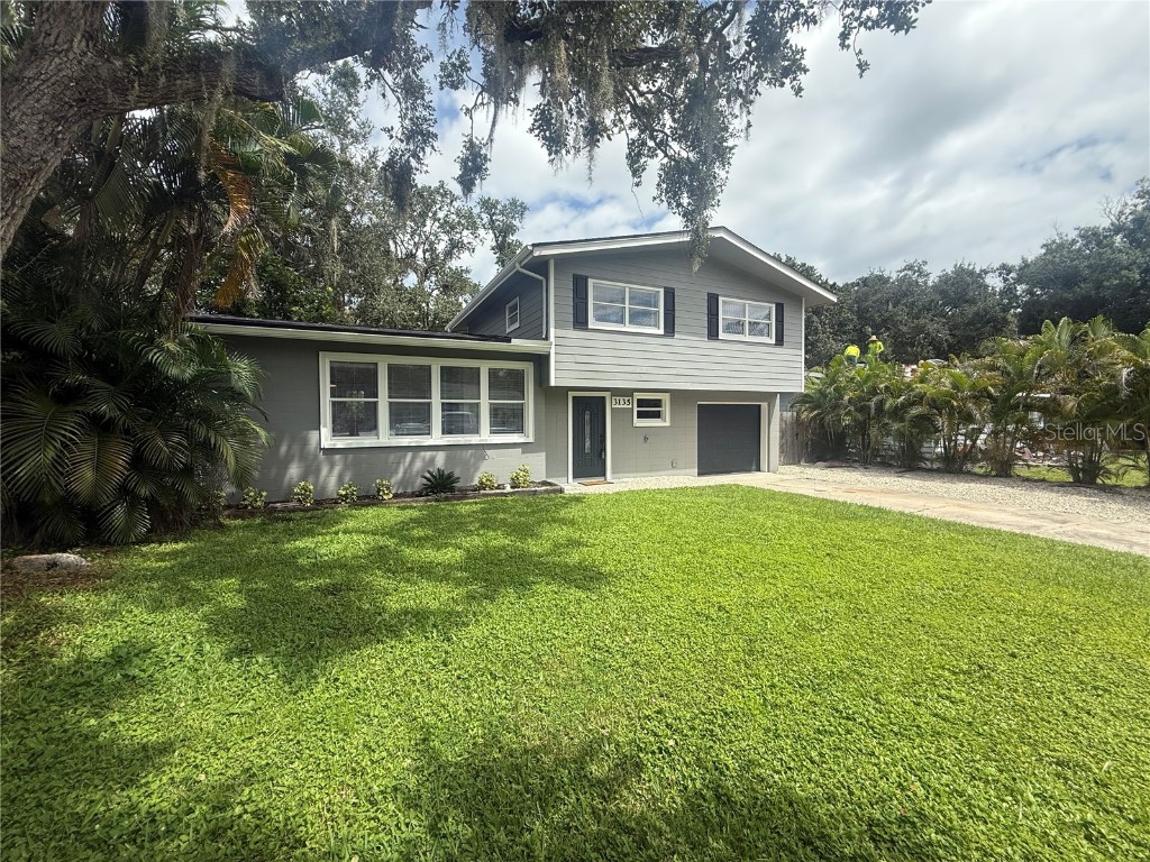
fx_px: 465
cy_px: 431
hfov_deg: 102.1
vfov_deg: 85.7
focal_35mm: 14
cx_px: 575
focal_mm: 2.22
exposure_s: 1/1368
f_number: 2.2
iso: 50
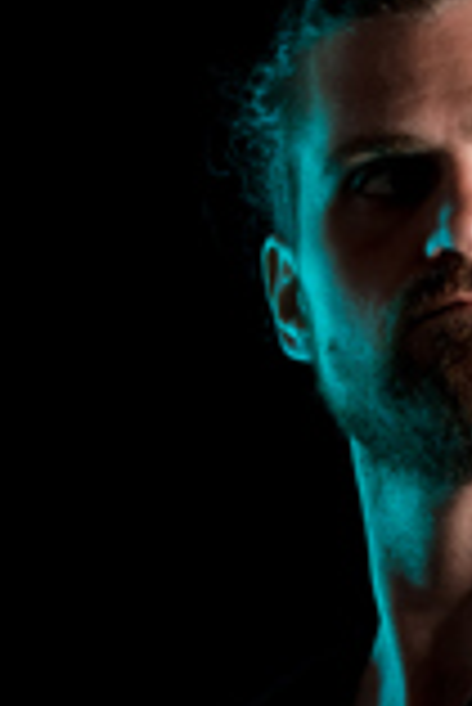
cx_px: 479
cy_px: 526
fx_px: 5847
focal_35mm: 298
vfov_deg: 6.9
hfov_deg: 4.6
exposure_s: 1/250
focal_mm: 85
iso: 1250
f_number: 3.2
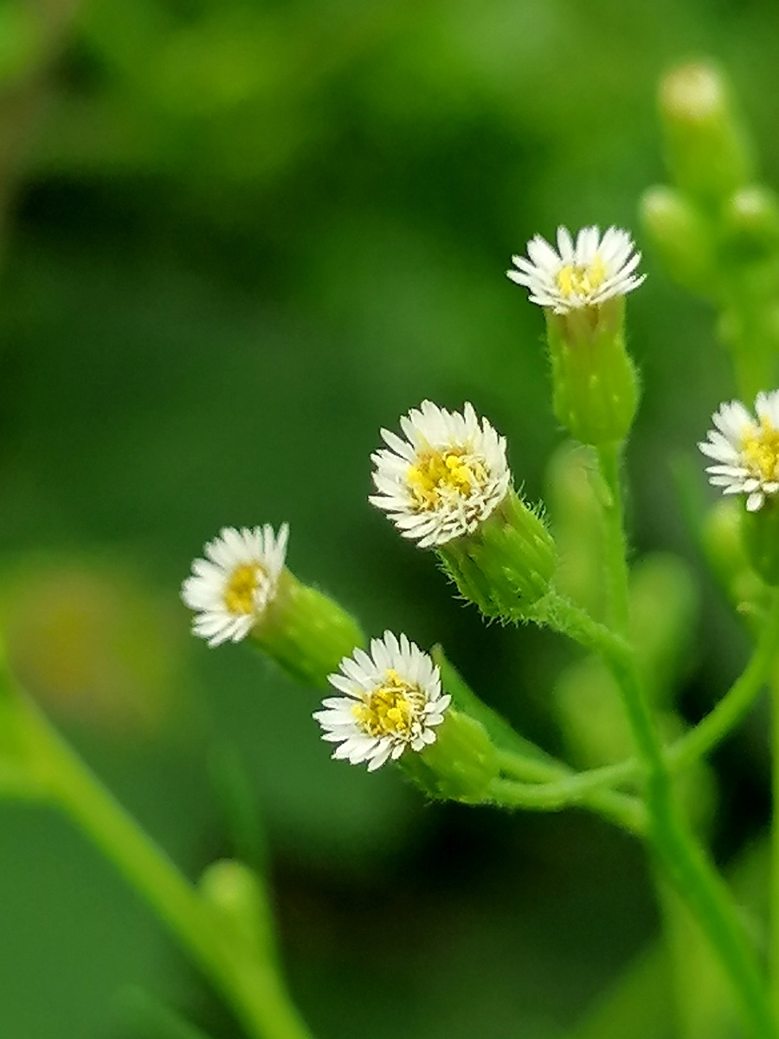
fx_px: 3931
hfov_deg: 11.3
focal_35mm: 131
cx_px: 390
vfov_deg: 15.1
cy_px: 520
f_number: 1.8
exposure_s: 1/293
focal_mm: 5.3
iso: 50
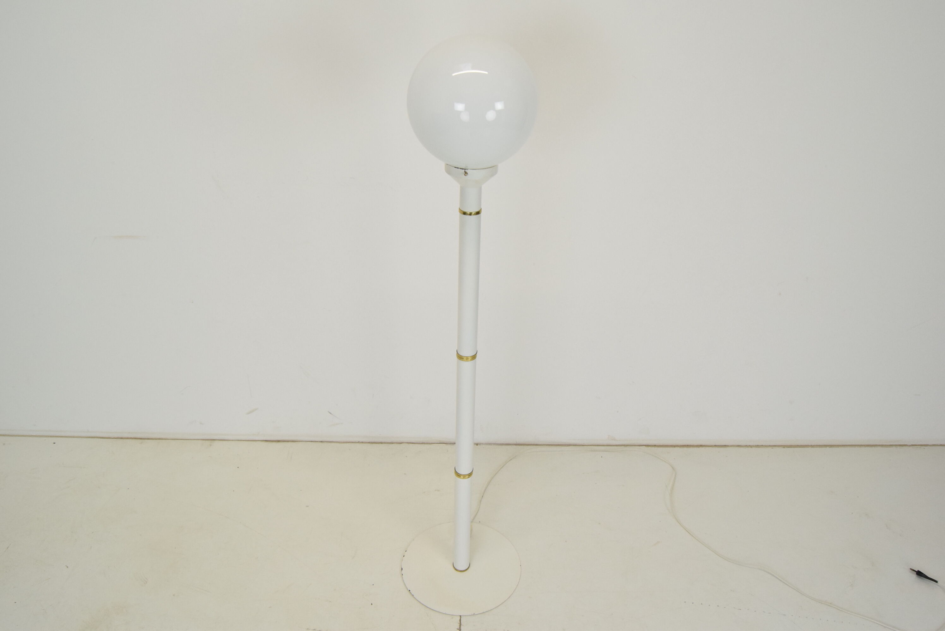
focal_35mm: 27
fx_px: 709
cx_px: 472
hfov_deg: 67.3
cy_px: 316
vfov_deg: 48.0
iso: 1600
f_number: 8
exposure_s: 1/250
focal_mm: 18
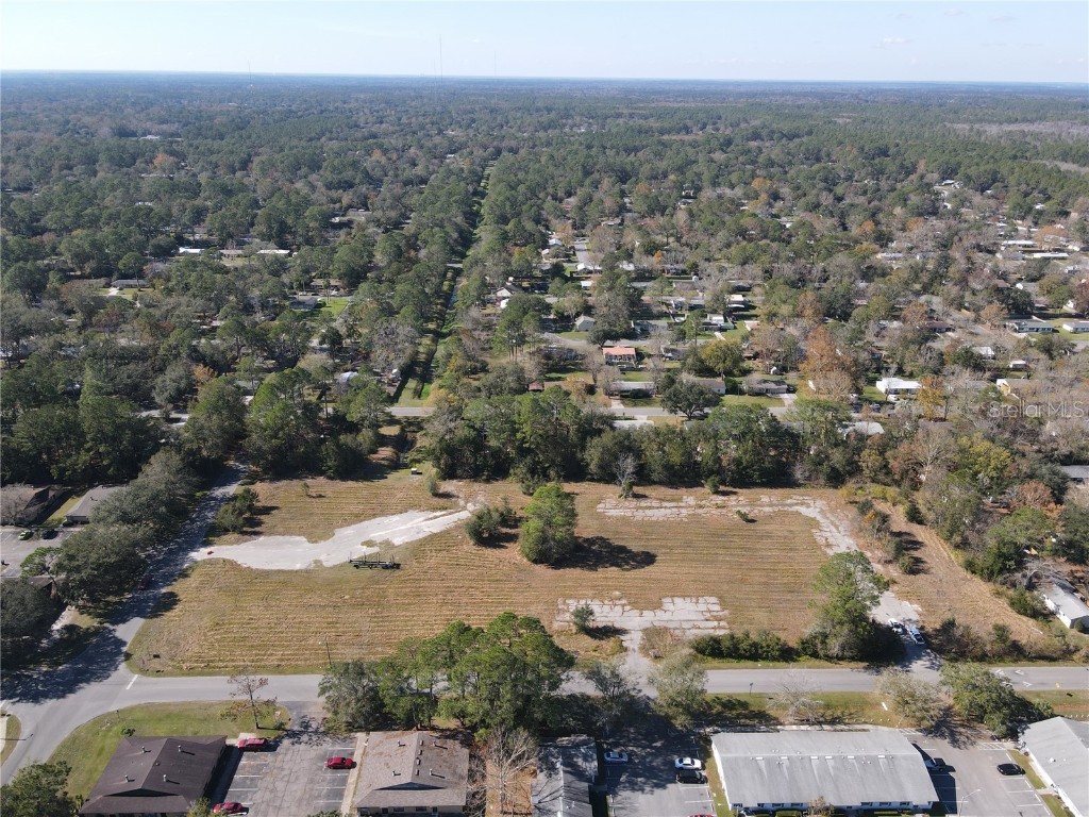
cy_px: 408
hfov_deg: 71.6
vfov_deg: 56.8
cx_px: 544
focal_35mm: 24
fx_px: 755
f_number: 2.8
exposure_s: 1/400
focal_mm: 4.5
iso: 110
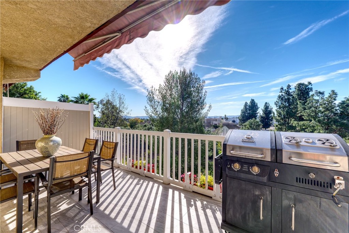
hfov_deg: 104.3
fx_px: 136
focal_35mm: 14
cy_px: 116
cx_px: 174
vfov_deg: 81.2
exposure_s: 1/2000
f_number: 8
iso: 400
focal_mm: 14
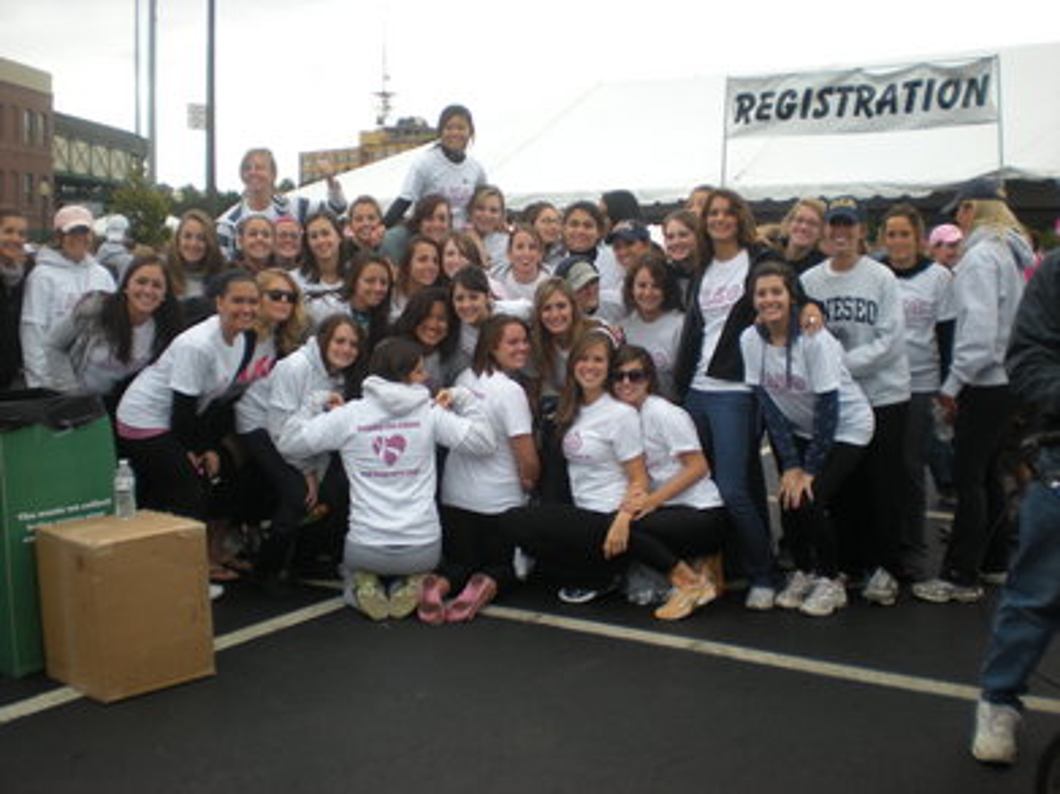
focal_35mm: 38
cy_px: 397
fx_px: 1163
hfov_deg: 49.0
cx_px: 530
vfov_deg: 37.7
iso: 64
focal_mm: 6.3
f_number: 3.1
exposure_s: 1/100
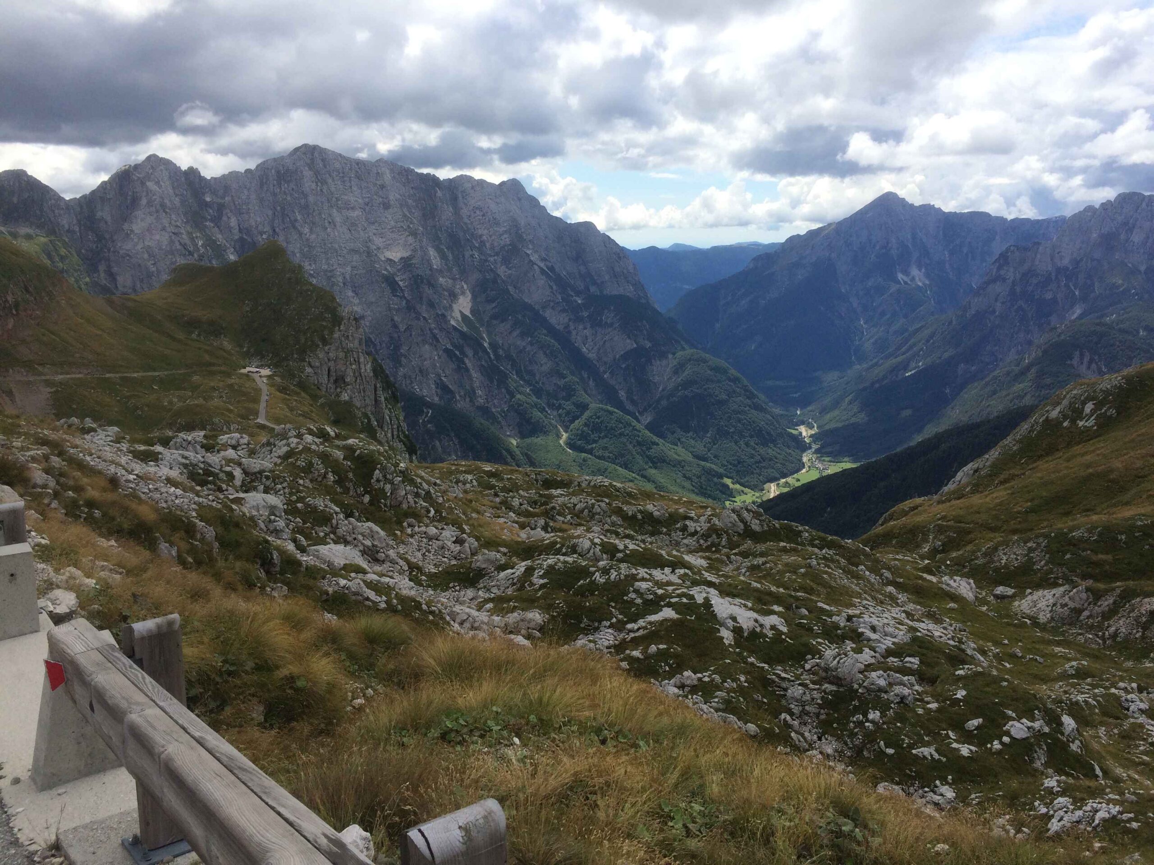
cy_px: 432
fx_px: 967
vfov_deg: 48.2
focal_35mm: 29
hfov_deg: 61.7
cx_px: 577
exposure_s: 1/2053
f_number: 2.2
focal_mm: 4.15
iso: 32
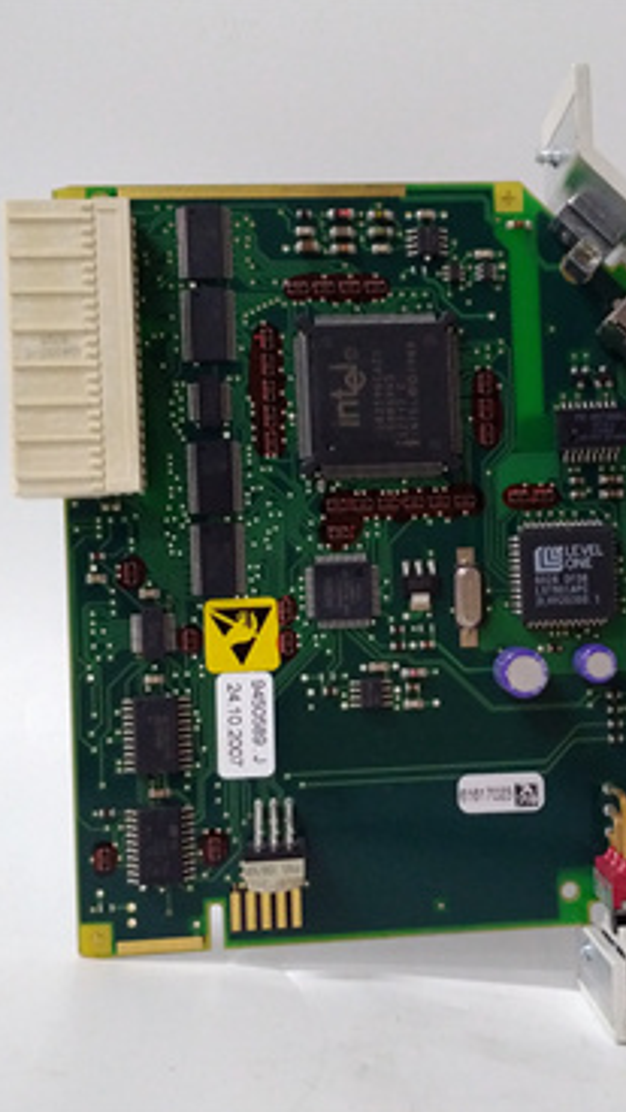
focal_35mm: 40
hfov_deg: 29.5
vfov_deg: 50.5
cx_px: 426
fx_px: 1180
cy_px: 558
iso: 674
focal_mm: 3.79
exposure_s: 1/33
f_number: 2
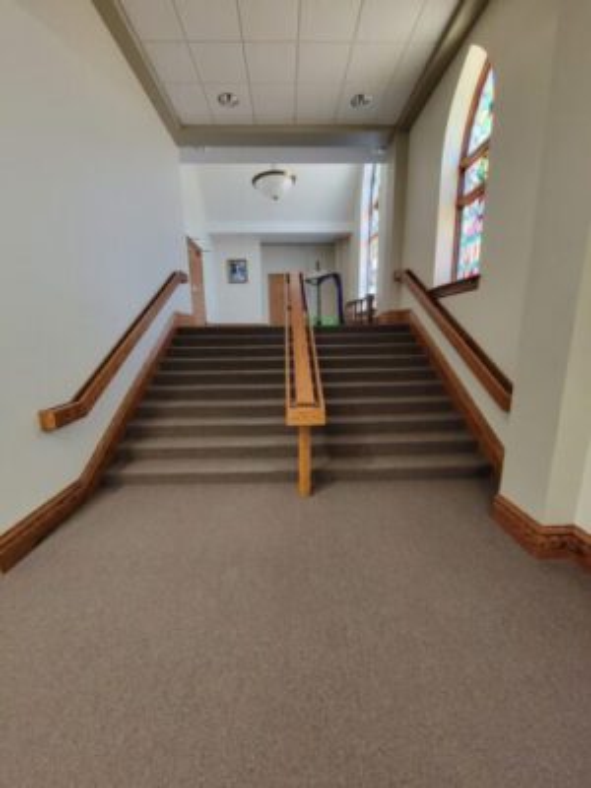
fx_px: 296
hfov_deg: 89.9
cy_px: 394
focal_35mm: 13
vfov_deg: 106.2
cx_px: 296
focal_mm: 2.2
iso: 400
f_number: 2.2
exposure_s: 1/60
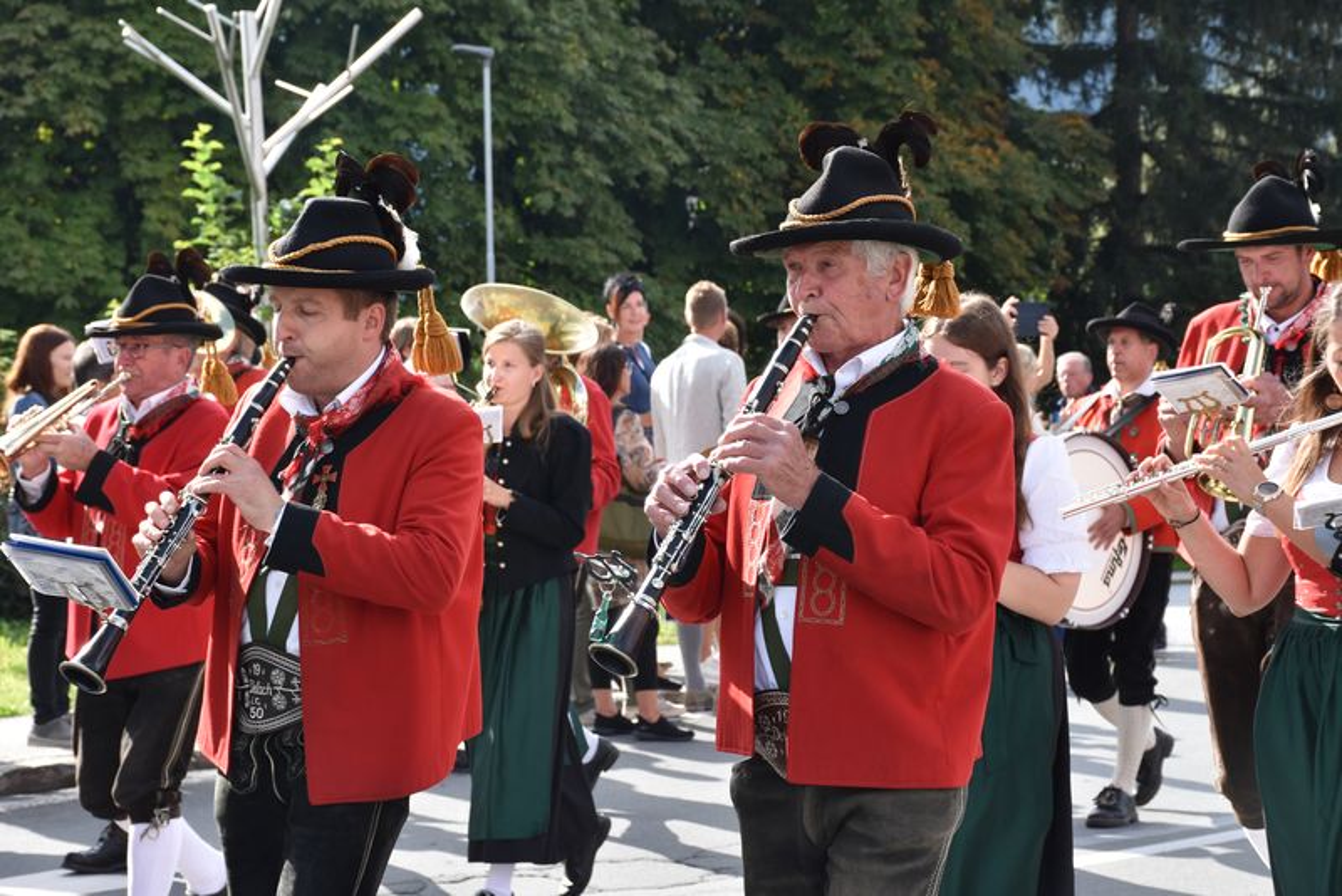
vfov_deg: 14.7
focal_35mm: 93
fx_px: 3468
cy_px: 448
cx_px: 671
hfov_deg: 21.9
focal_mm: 62
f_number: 9
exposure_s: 1/320
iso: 400
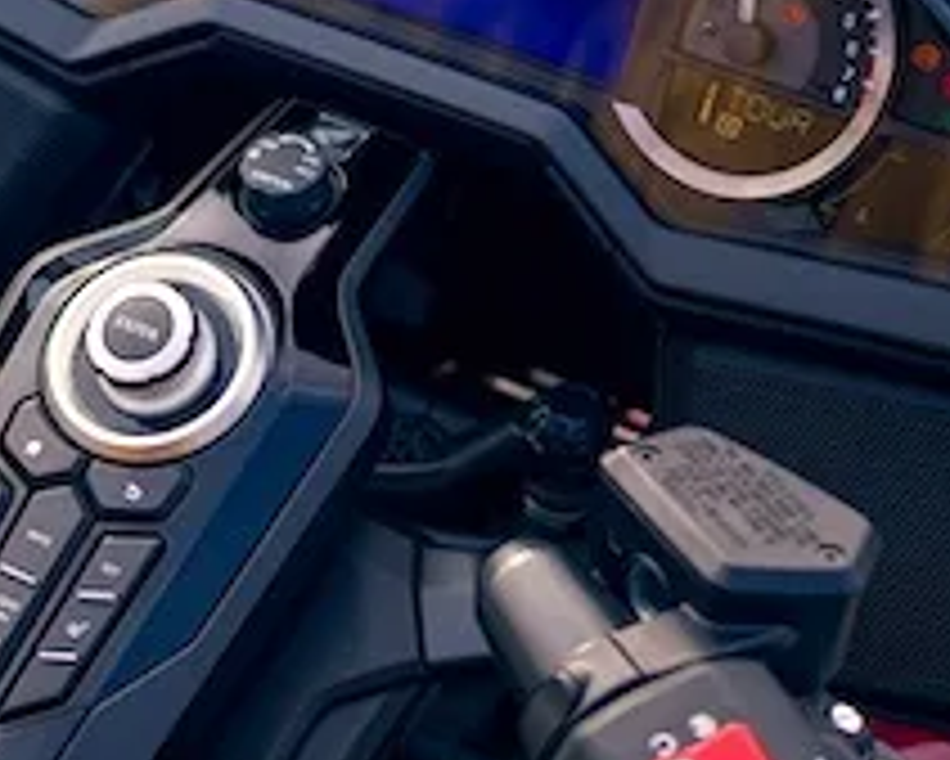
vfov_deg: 14.5
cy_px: 711
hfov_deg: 17.9
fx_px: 2954
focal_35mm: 105
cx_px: 16
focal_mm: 35
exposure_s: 1/2000
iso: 100
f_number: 2.5
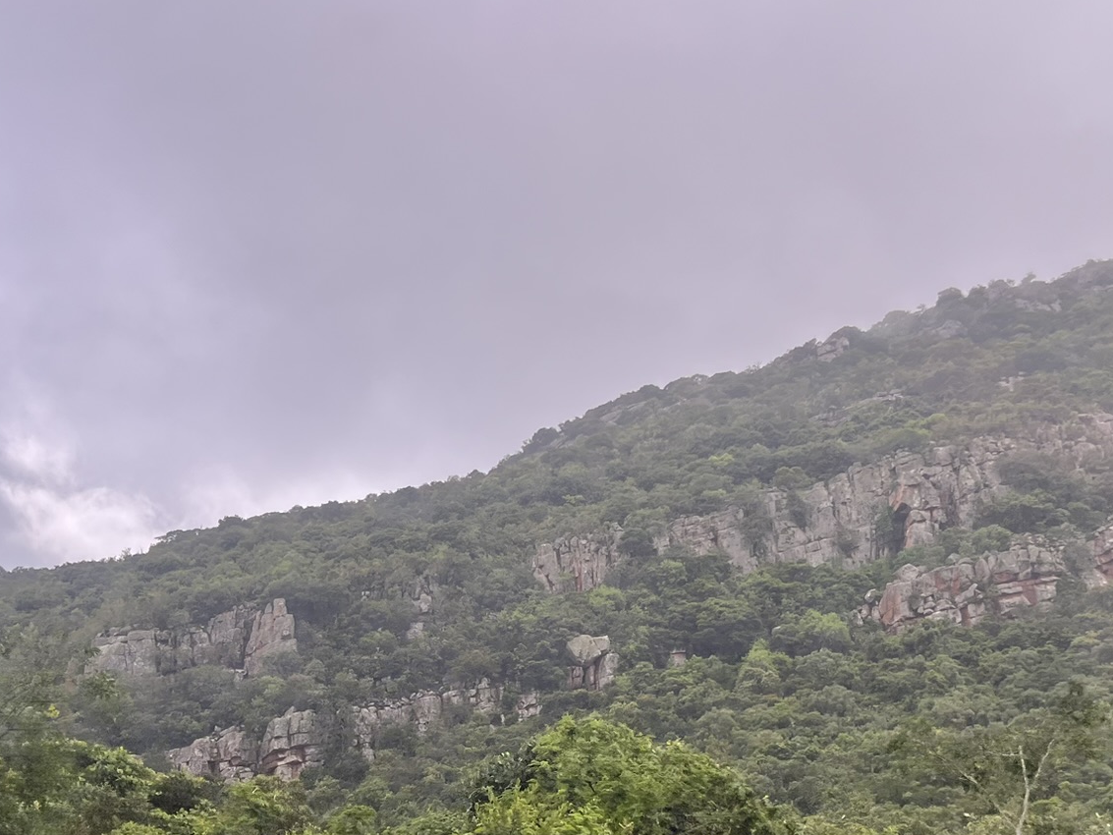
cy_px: 641
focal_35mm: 47
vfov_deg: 30.3
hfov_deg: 40.4
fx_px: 1511
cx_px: 496
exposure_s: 1/808
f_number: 1.5
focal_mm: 5.7
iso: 50
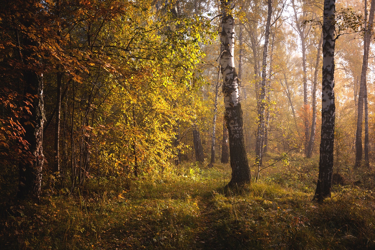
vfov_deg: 34.2
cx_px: 188
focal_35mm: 39
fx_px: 406
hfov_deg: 49.6
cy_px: 125
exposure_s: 1/160
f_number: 4
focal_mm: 26
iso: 200
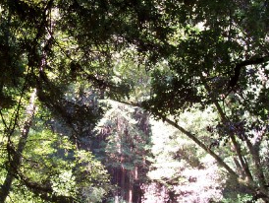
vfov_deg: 26.8
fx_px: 420
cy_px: 145
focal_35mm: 54
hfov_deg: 35.5
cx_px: 119
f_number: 2.8
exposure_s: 1/45
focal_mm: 5.6
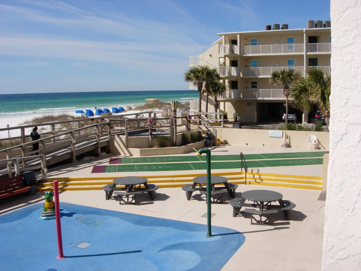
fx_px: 396
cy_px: 136
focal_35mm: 38
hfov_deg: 49.0
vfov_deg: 37.7
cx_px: 180
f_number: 4.8
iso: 79
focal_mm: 7.8
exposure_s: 1/1253
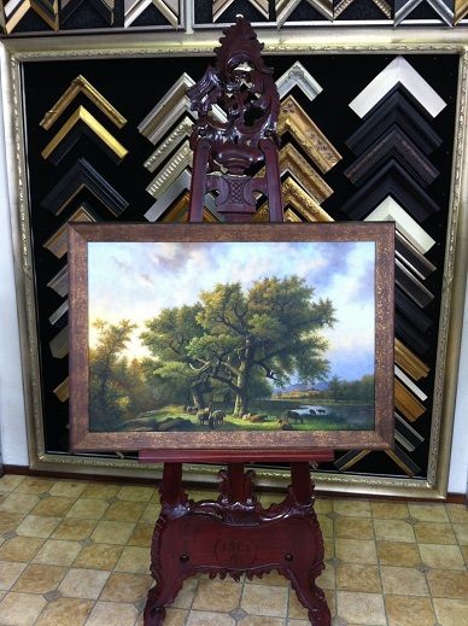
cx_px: 234
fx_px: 632
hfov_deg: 40.6
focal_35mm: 35
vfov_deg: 52.7
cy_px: 313
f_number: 2.8
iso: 100
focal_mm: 3.85
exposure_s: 1/15
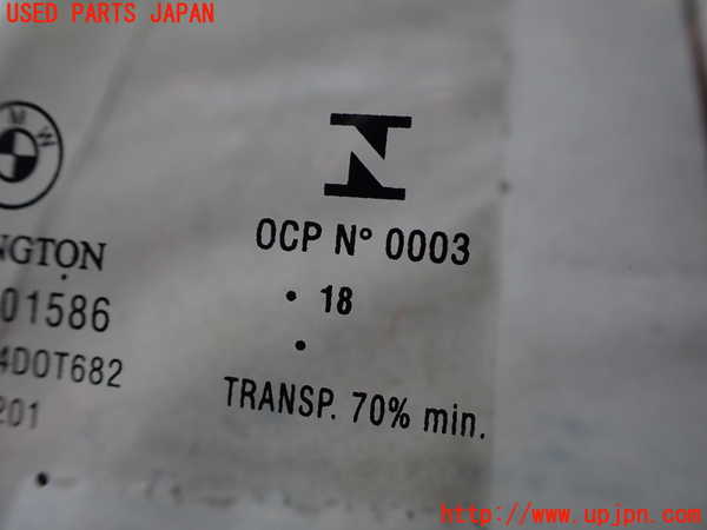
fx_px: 613
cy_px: 265
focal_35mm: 30
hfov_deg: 60.0
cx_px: 354
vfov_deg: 46.8
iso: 160
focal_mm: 5.4
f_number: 2.3
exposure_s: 1/125
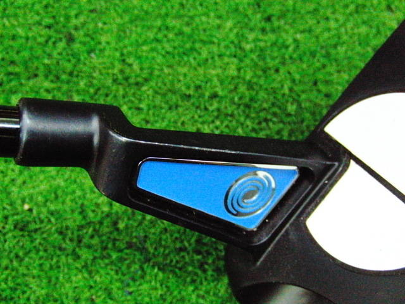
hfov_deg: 50.1
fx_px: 433
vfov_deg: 38.7
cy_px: 152
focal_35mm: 37
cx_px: 202
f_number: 3.6
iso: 3200
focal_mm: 6.42
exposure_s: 1/320
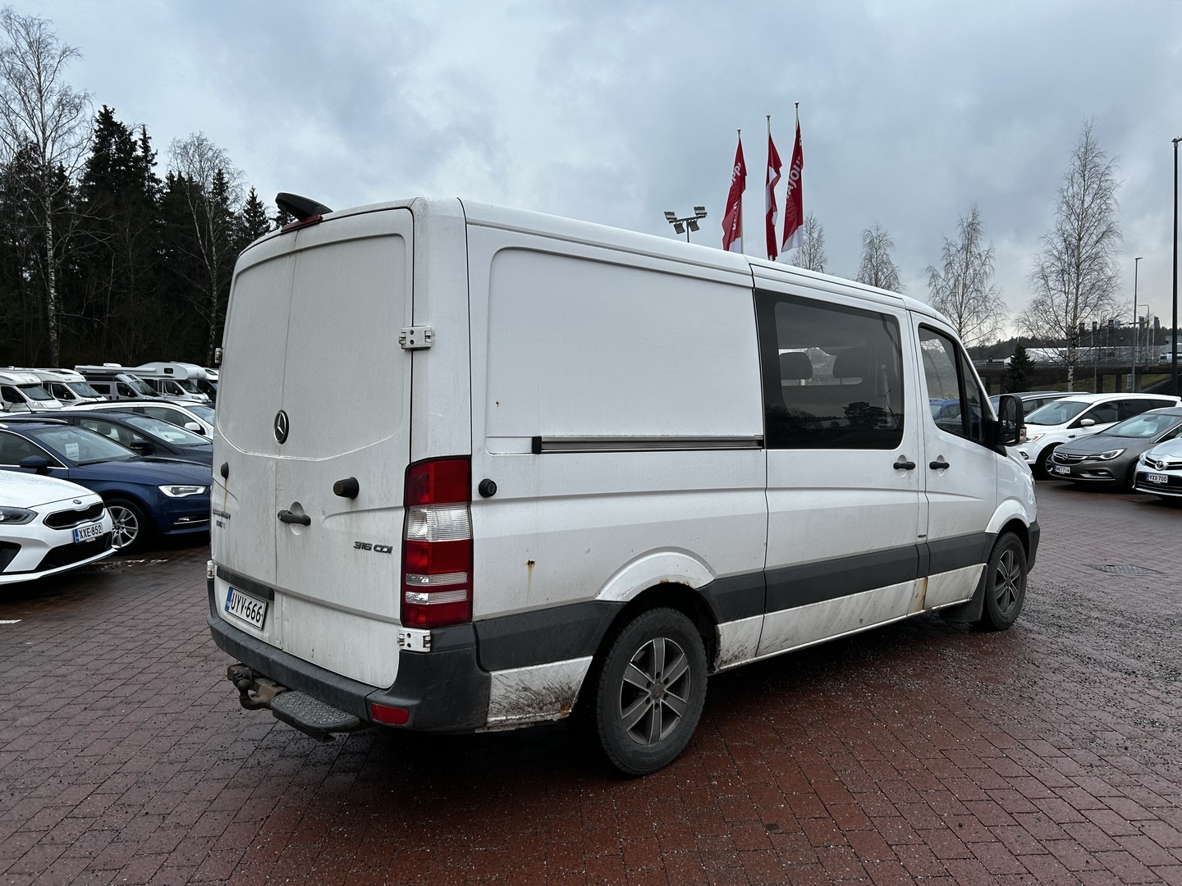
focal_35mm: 26
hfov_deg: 67.3
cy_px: 443
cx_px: 591
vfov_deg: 53.1
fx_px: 888
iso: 40
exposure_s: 1/183
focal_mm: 5.7
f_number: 1.5
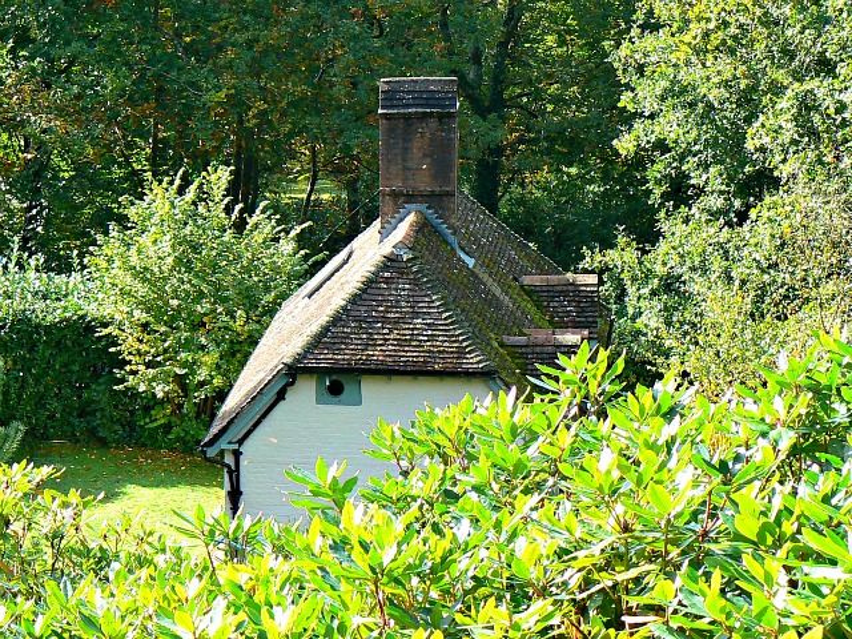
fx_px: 3569
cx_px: 426
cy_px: 320
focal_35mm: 145
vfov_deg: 10.2
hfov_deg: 13.6
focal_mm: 19.9
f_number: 5
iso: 80
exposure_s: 1/125
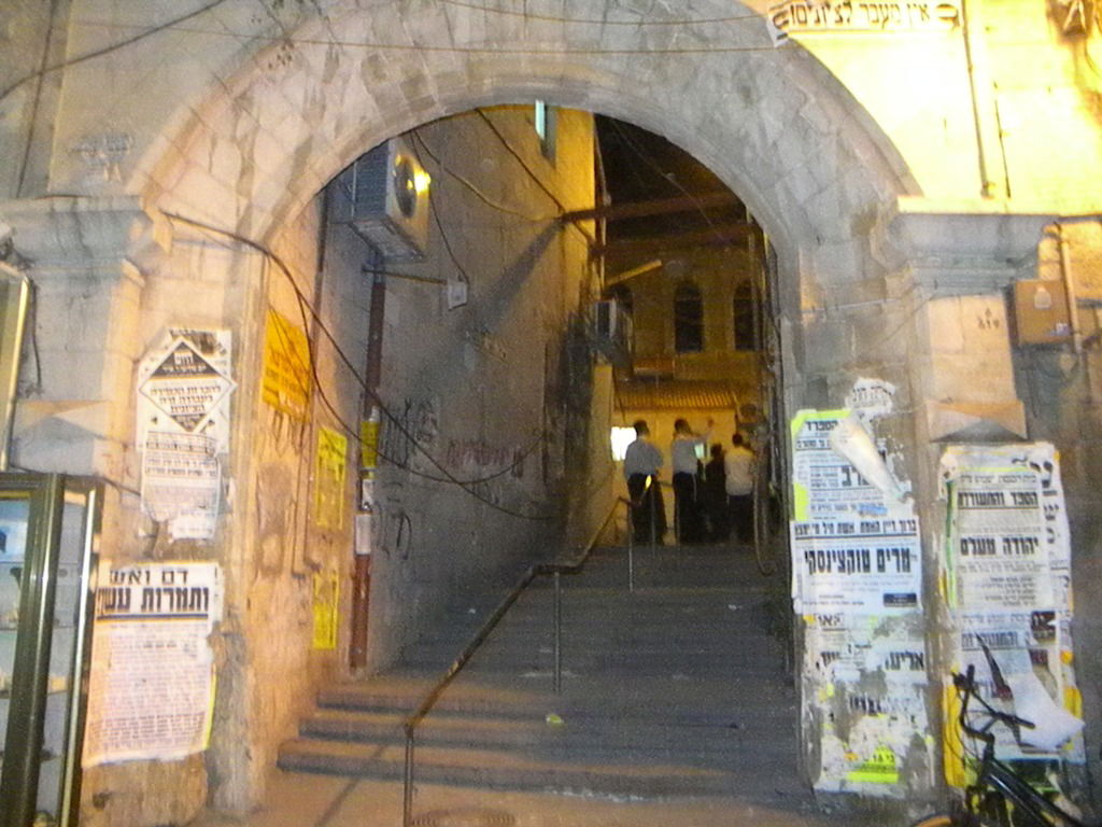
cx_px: 551
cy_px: 414
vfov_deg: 49.7
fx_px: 891
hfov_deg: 63.4
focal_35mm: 28
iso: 3200
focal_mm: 5
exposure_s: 1/26
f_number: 3.5
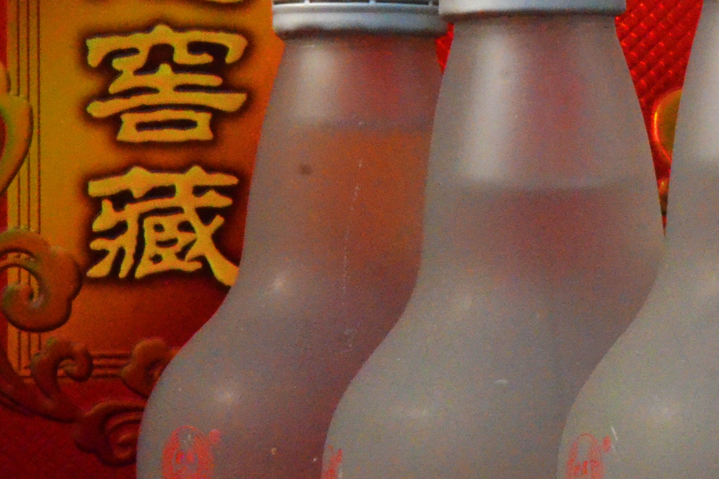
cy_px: 207
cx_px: 918
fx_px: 4833
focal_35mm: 242
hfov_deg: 8.4
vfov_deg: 5.7
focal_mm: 50
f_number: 22
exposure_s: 1/2000
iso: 5000
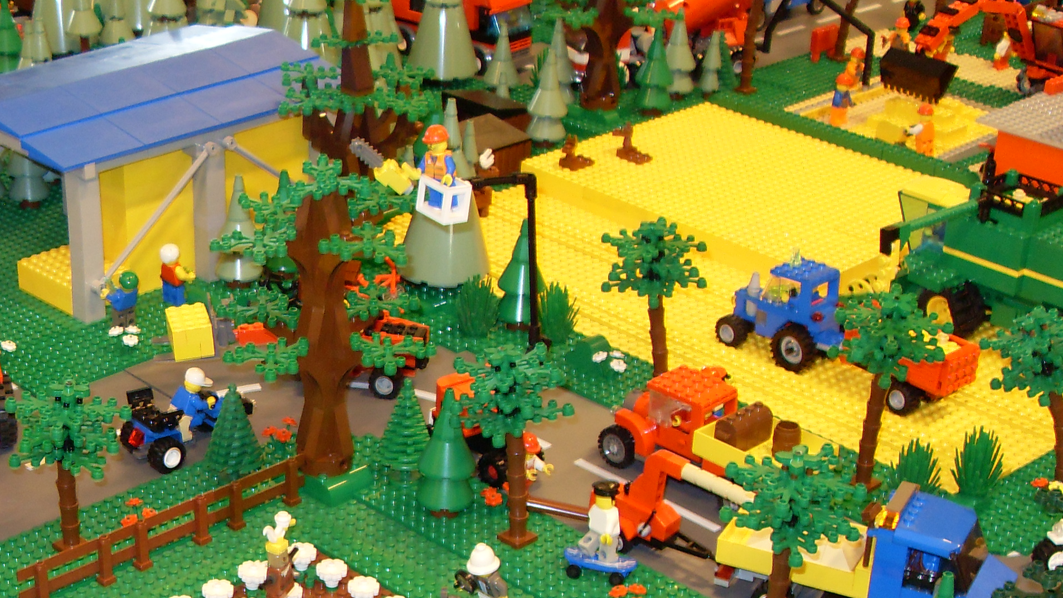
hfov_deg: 30.3
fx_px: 1945
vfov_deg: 17.1
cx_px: 329
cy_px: 577
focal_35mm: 69
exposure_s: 1/6
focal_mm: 6.3
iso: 100
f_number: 2.8
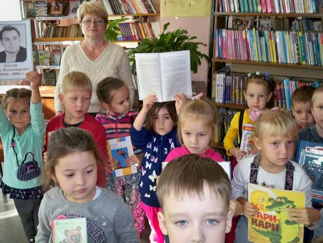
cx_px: 162
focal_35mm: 35
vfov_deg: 40.7
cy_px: 122
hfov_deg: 52.6
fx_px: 327
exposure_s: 1/60
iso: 200
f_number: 3.1
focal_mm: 6.3
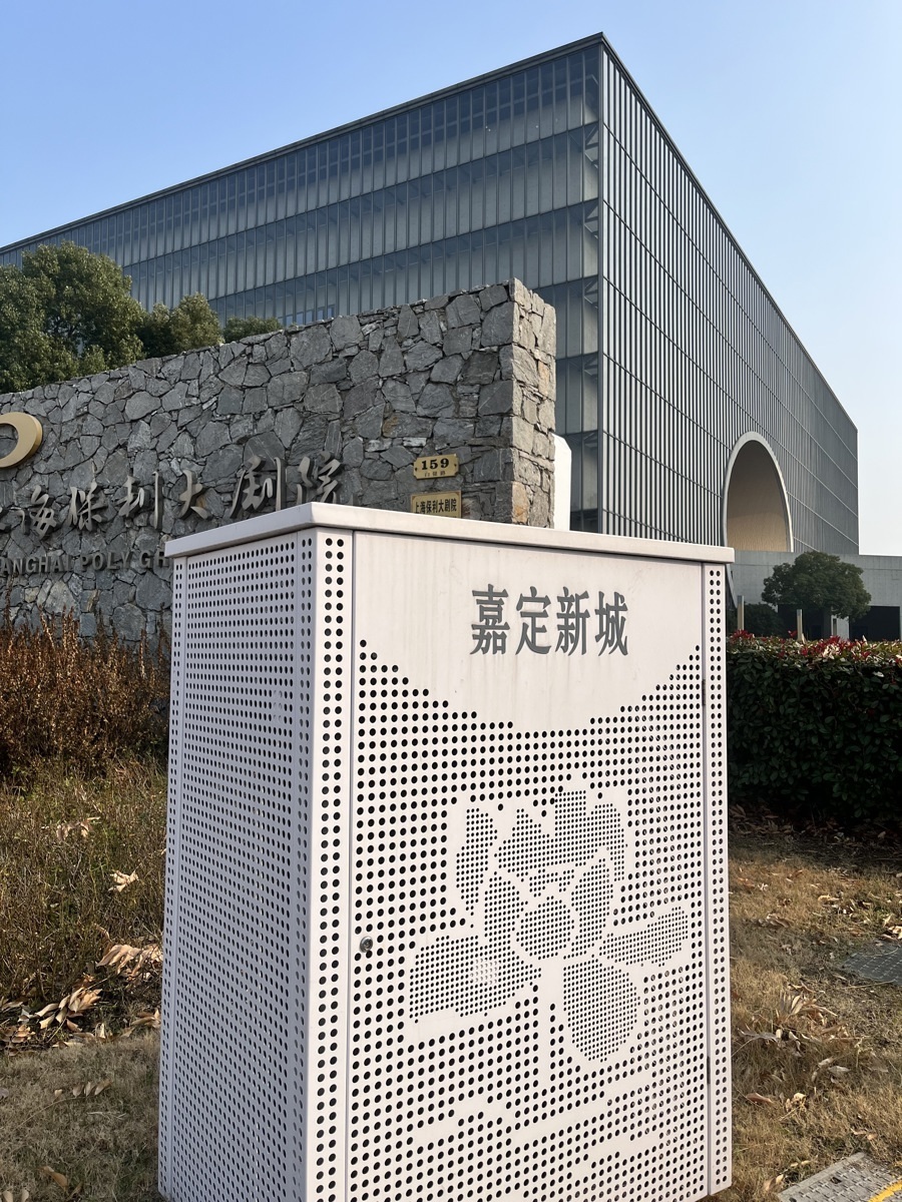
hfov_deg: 53.1
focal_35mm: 26
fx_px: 903
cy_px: 601
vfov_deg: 67.3
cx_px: 451
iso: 50
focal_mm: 5.1
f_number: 1.6
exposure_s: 1/3521
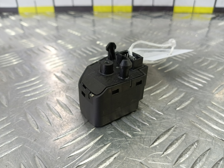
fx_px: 149
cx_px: 112
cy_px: 84
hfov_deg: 73.9
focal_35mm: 23
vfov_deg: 58.9
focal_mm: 4.11
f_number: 1.6
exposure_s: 1/50
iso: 161
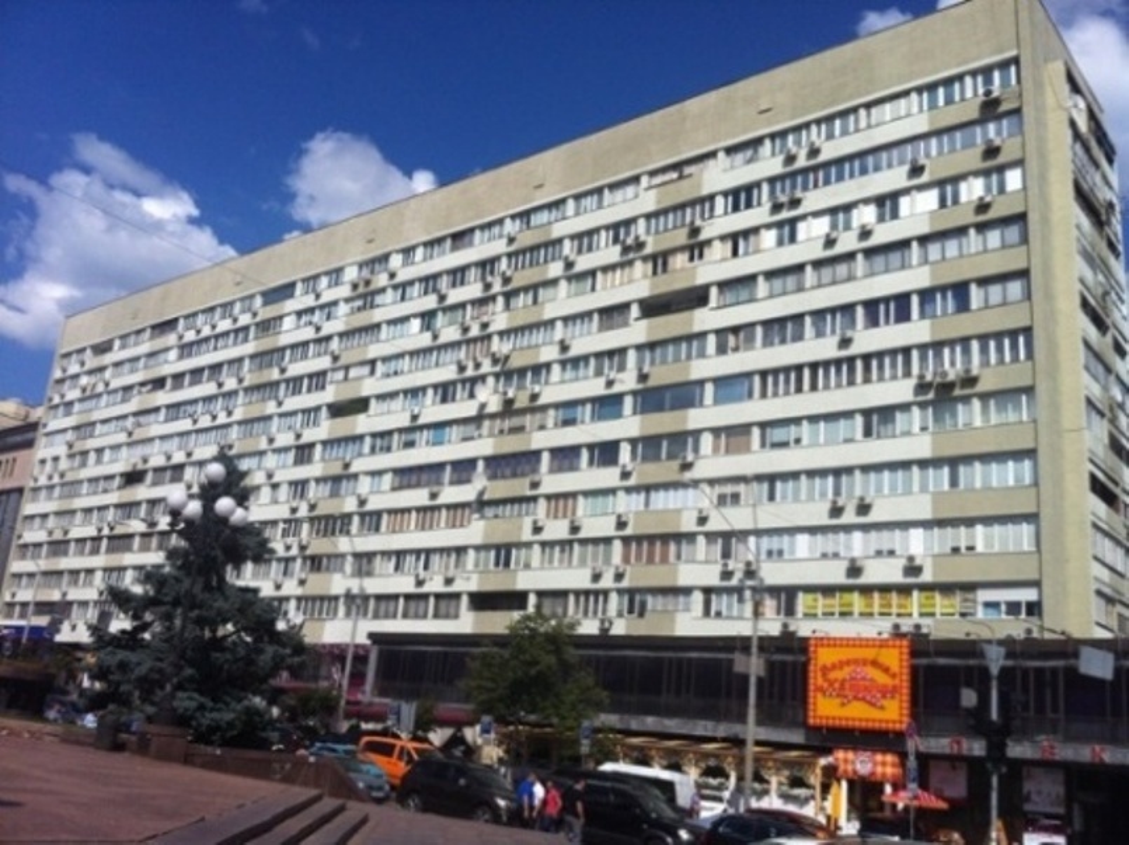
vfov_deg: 40.6
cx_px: 564
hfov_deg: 52.7
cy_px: 422
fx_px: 1140
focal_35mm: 35
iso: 80
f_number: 2.8
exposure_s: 1/3352
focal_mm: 3.85
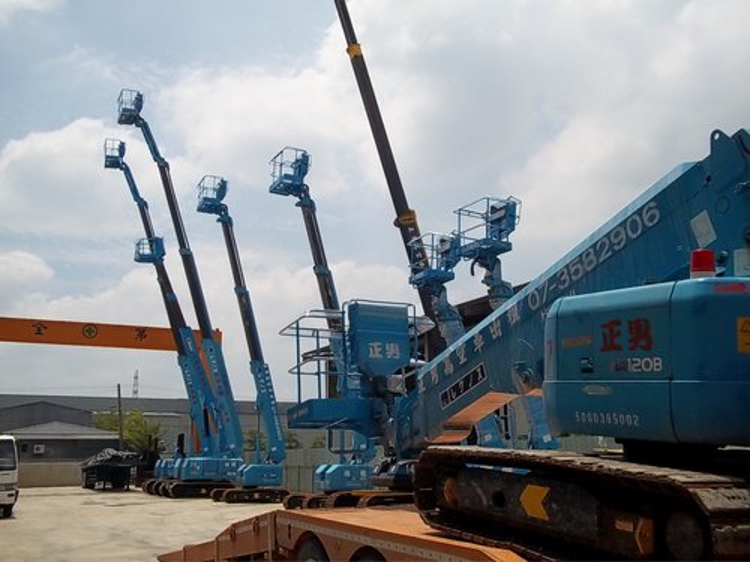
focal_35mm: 36
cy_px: 281
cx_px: 375
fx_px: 780
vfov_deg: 39.7
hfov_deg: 51.4
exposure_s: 1/400
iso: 80
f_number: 8
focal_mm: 6.5
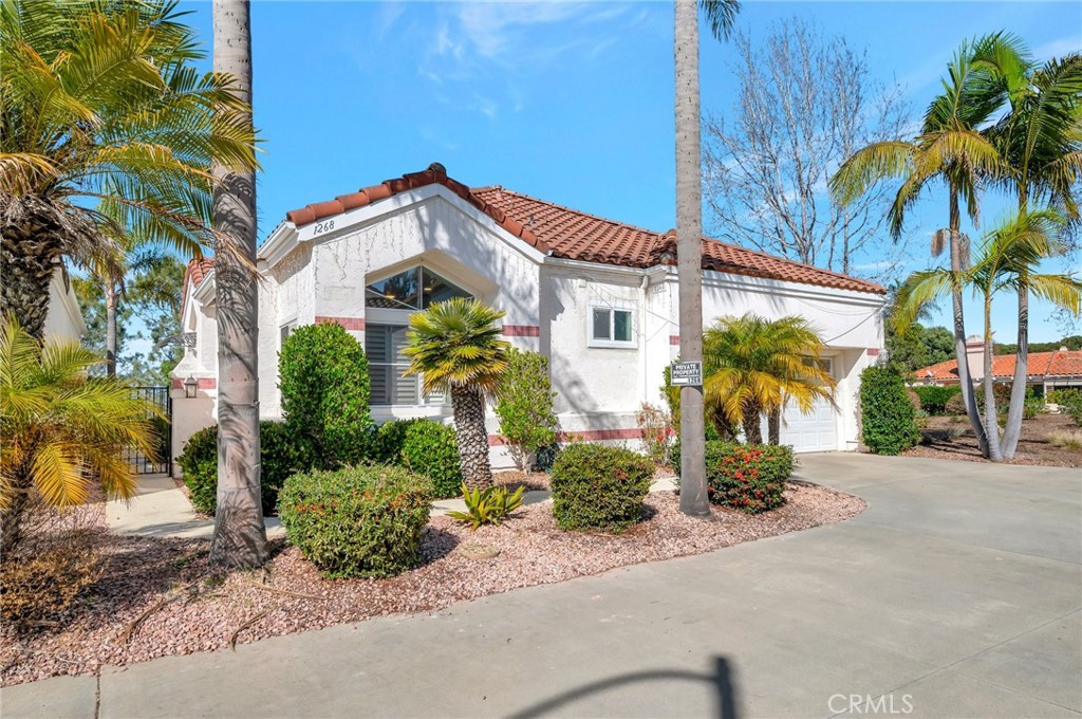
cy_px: 360
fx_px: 645
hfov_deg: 79.9
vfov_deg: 58.2
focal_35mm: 22
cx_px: 541
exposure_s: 1/2000
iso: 400
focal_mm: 21.5
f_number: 8
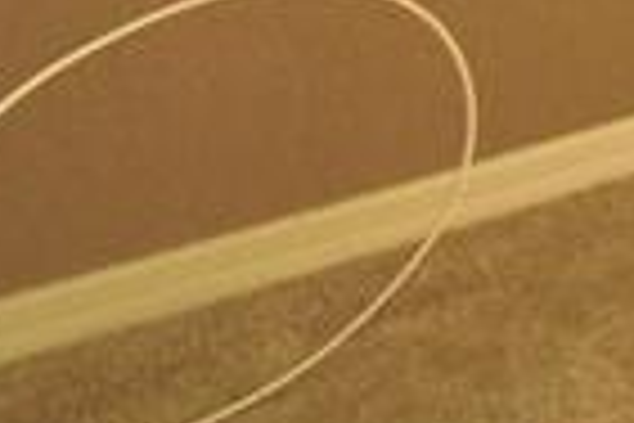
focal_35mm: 109
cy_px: -999
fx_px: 1919
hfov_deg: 9.4
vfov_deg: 9.0
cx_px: 2266
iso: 200
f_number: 4.5
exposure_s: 1/160
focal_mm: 10
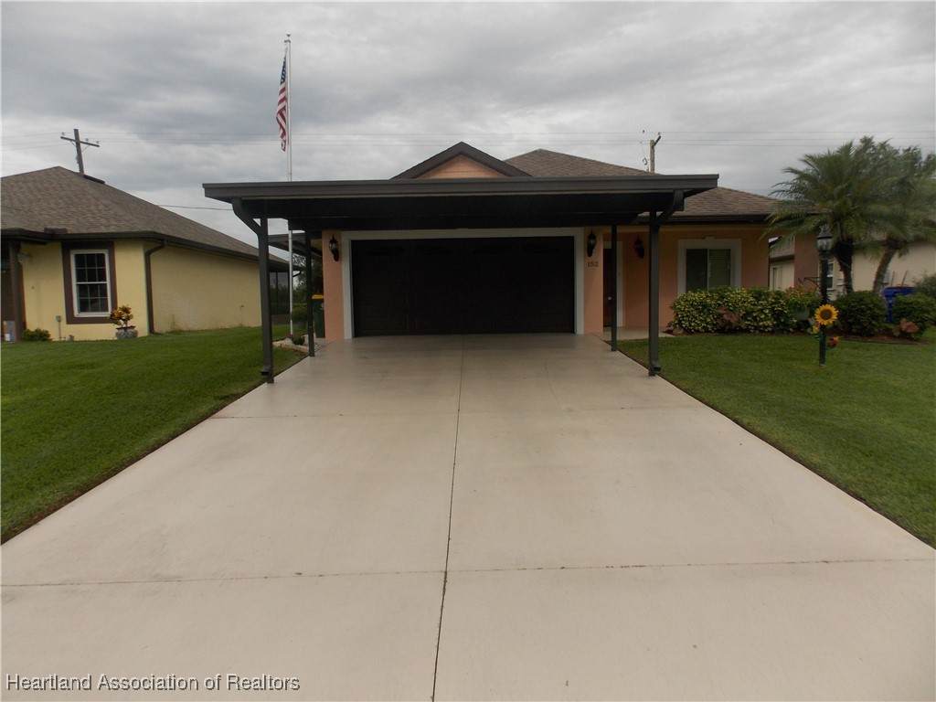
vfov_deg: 58.9
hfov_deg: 73.9
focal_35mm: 23
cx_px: 468
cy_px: 351
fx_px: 622
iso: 80
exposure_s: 1/640
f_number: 3.1
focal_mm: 4
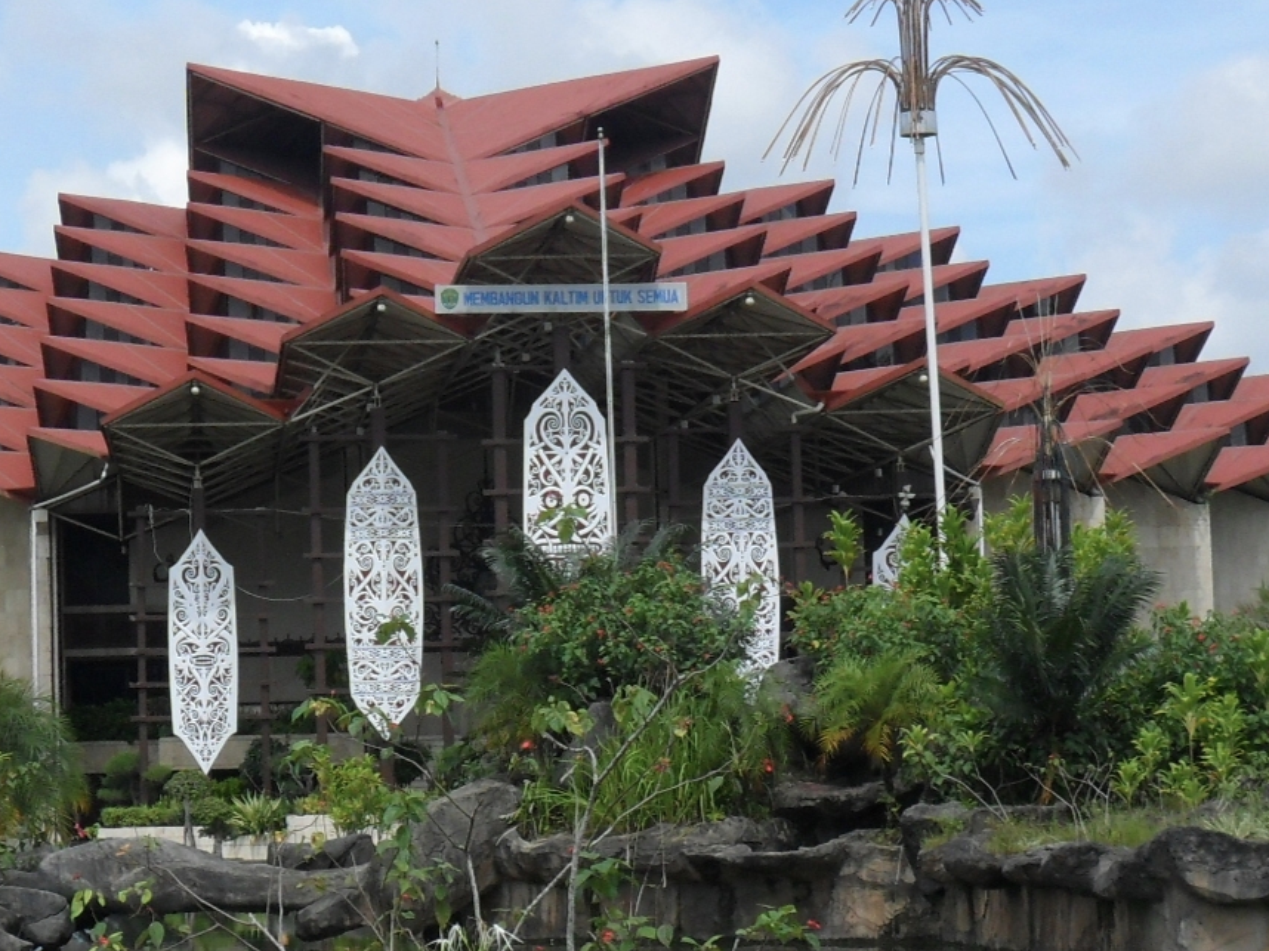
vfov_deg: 24.3
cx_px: 689
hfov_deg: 32.2
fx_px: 2199
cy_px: 362
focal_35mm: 60
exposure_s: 1/750
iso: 100
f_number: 4.5
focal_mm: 7.8
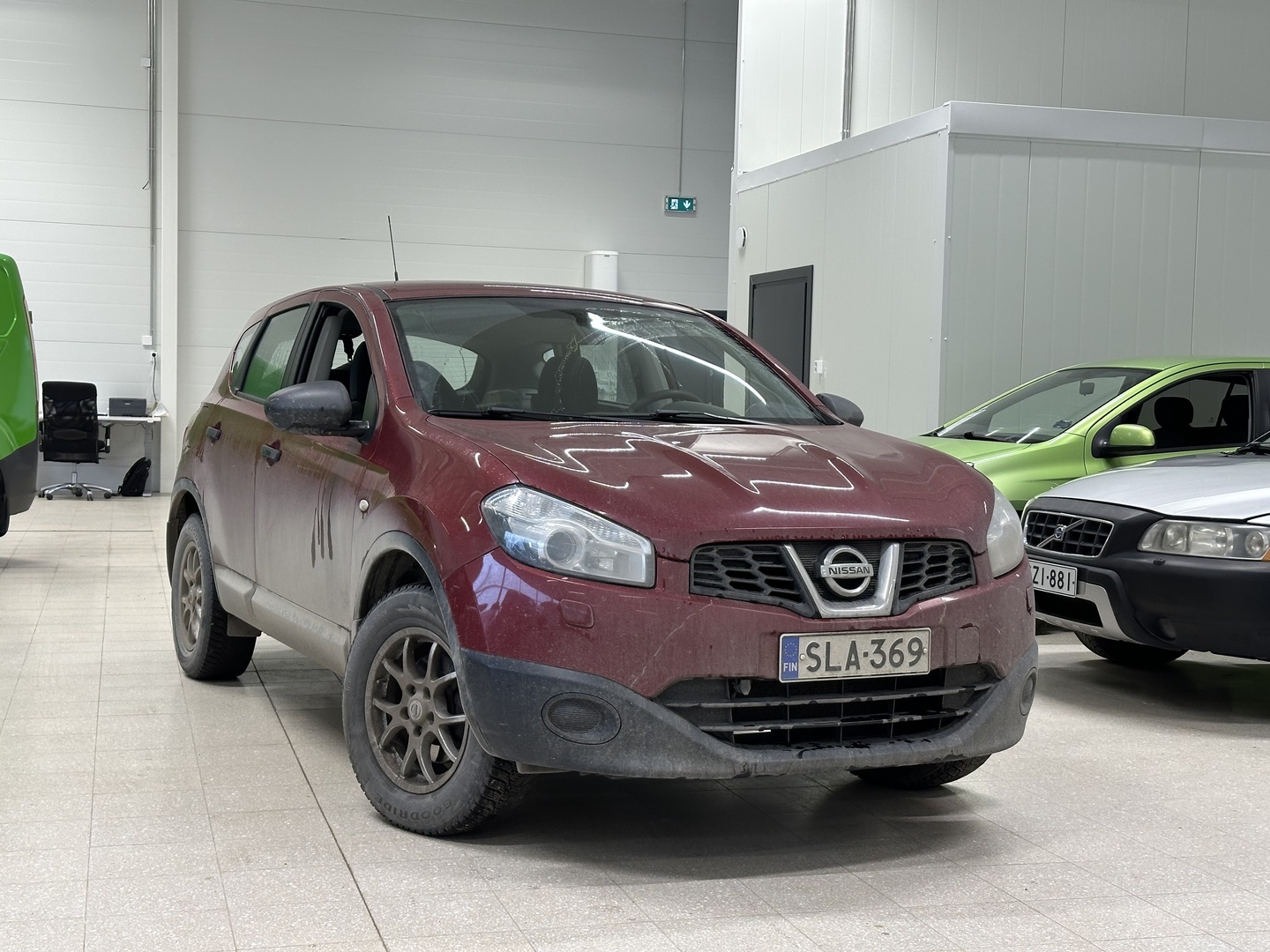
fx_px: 1761
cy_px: 476
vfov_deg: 30.3
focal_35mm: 48
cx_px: 635
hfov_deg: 39.7
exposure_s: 1/82
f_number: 1.78
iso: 80
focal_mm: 6.86
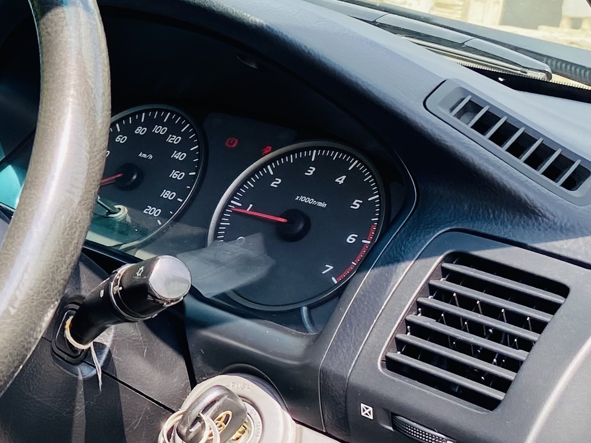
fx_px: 1400
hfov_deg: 21.1
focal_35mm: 82
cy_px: 176
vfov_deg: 18.0
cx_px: -228
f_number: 1.8
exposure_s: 1/228
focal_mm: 4.25
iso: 32
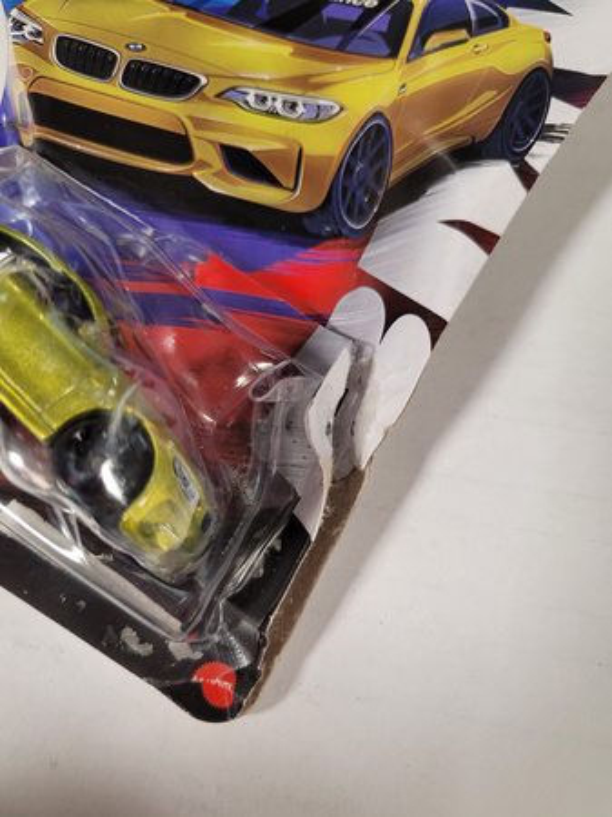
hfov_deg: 53.0
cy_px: 408
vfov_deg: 67.3
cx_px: 306
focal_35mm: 26
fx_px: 613
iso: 160
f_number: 1.8
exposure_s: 1/50
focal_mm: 5.4
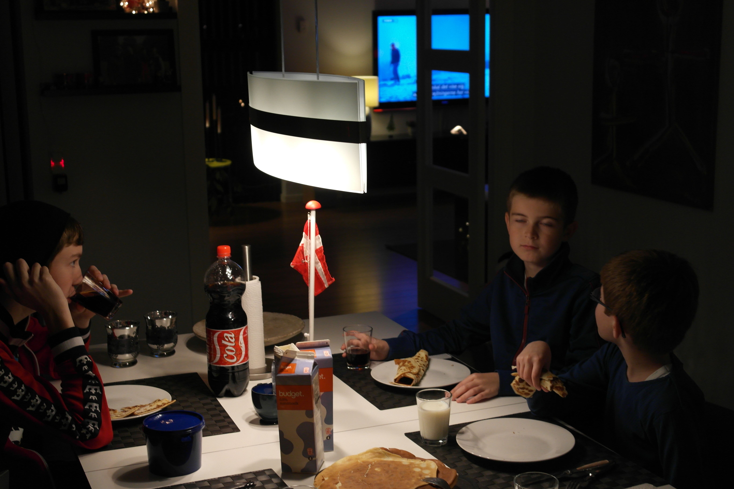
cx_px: 367
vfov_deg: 25.5
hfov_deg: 37.5
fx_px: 1081
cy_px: 244
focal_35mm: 53
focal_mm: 35
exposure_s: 1/30
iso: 400
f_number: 4.5
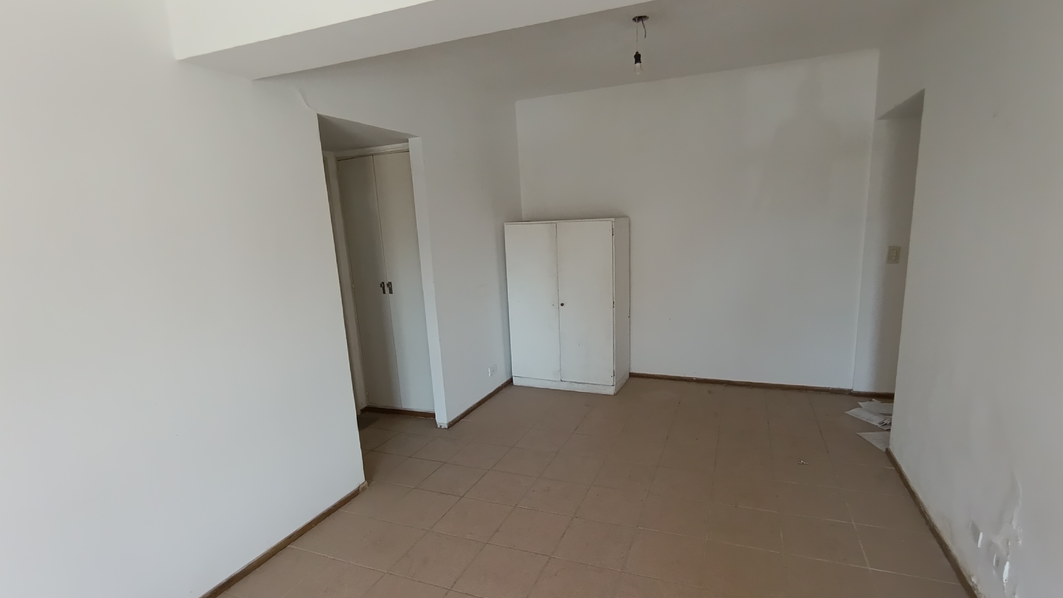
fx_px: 507
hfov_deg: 92.6
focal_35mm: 18
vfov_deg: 60.9
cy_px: 330
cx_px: 546
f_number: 2.2
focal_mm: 1.65
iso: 250
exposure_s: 1/100
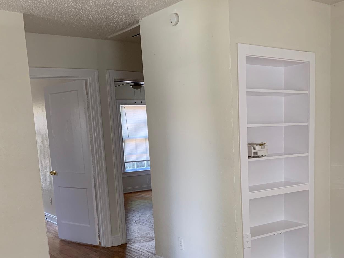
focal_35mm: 42
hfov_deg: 44.6
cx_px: 202
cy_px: 202
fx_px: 417
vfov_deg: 33.5
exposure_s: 1/60
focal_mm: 4.25
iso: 160
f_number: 1.8
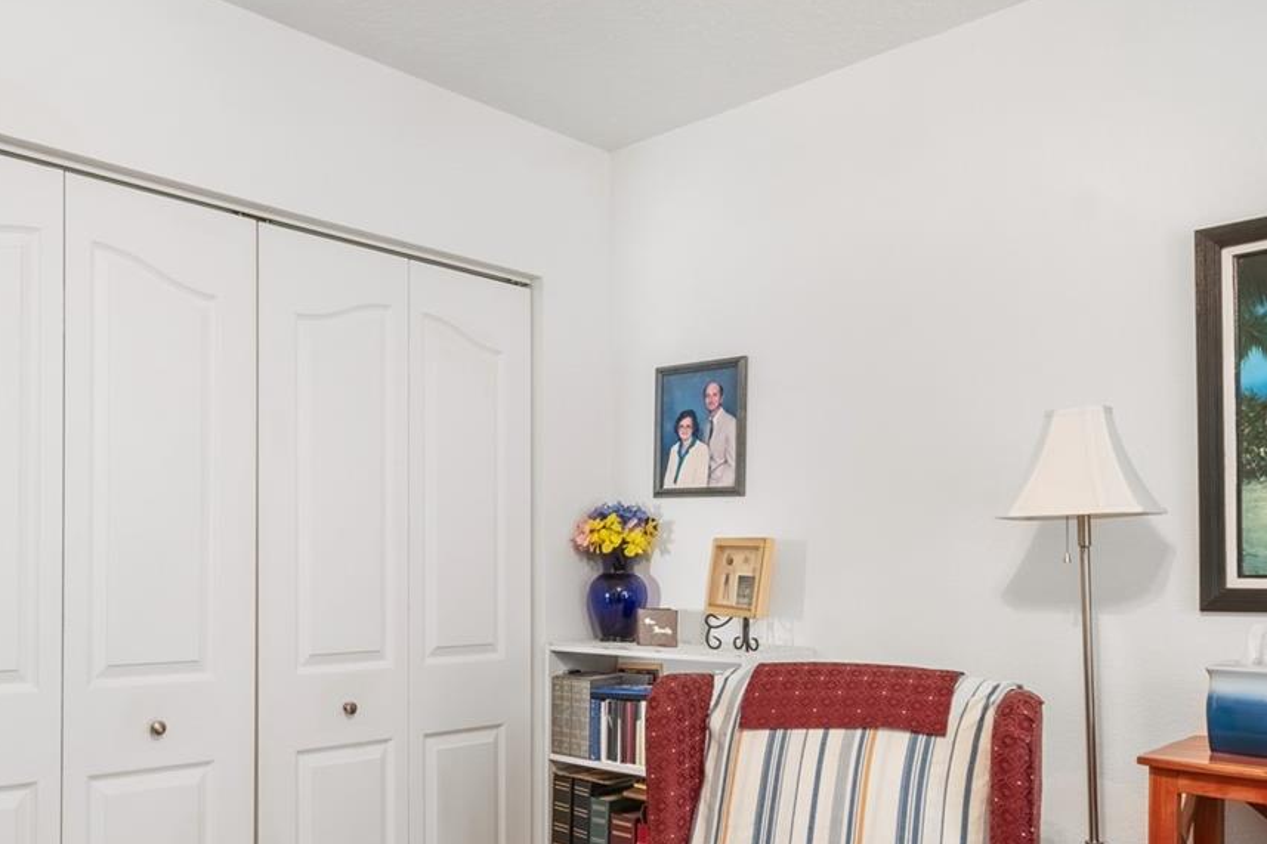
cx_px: 415
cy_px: 582
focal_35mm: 28
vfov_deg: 45.5
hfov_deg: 63.7
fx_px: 985
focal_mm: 10
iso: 250
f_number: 9
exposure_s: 1.3
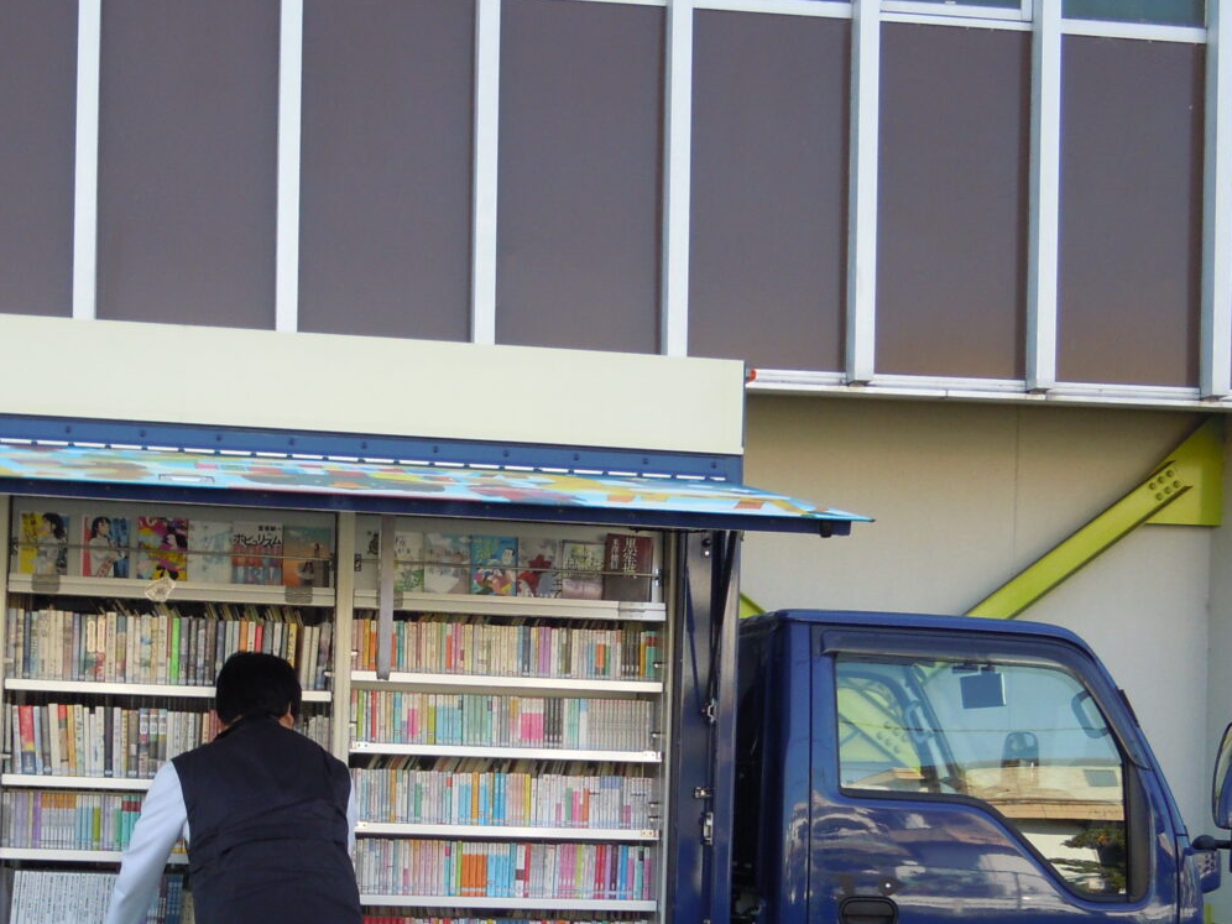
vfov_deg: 26.3
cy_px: 787
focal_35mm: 54
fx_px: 1922
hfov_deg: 35.1
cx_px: 383
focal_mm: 5
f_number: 2.7
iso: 100
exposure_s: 1/320
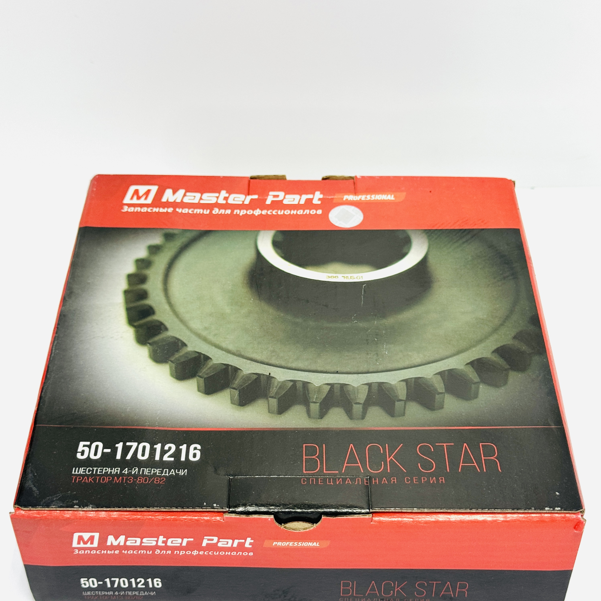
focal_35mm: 57
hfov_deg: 30.0
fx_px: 1120
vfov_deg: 30.0
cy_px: 355
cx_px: 300
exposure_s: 1/50
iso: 50
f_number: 1.78
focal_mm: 6.76
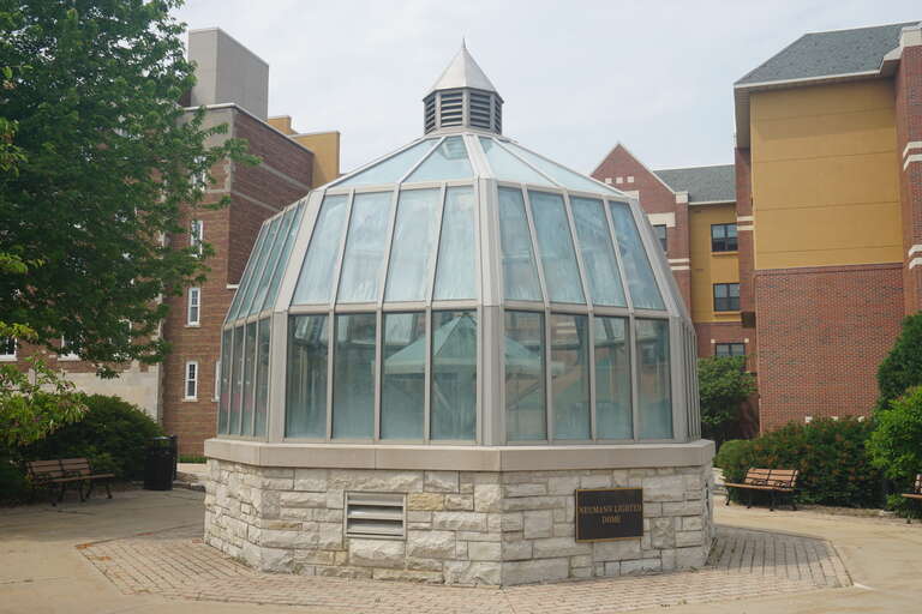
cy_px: 307
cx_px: 461
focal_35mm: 36
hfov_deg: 53.1
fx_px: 922
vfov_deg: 36.9
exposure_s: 1/125
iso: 100
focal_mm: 24
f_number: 11
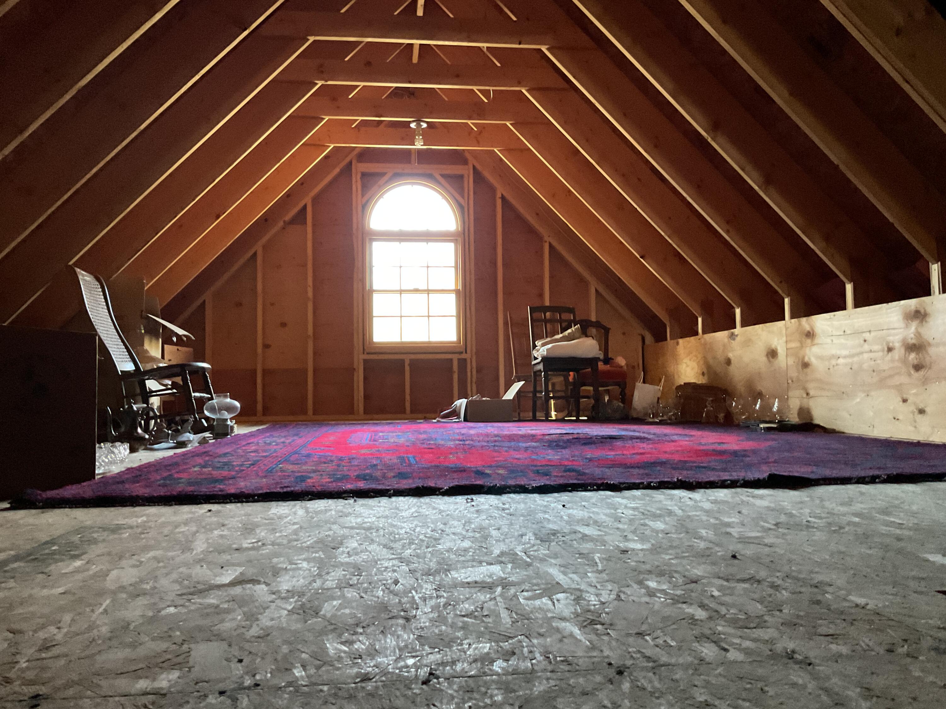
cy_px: 354
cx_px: 473
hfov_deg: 61.7
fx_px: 793
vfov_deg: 48.2
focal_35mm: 29
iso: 500
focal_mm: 3
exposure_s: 1/30
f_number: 1.8
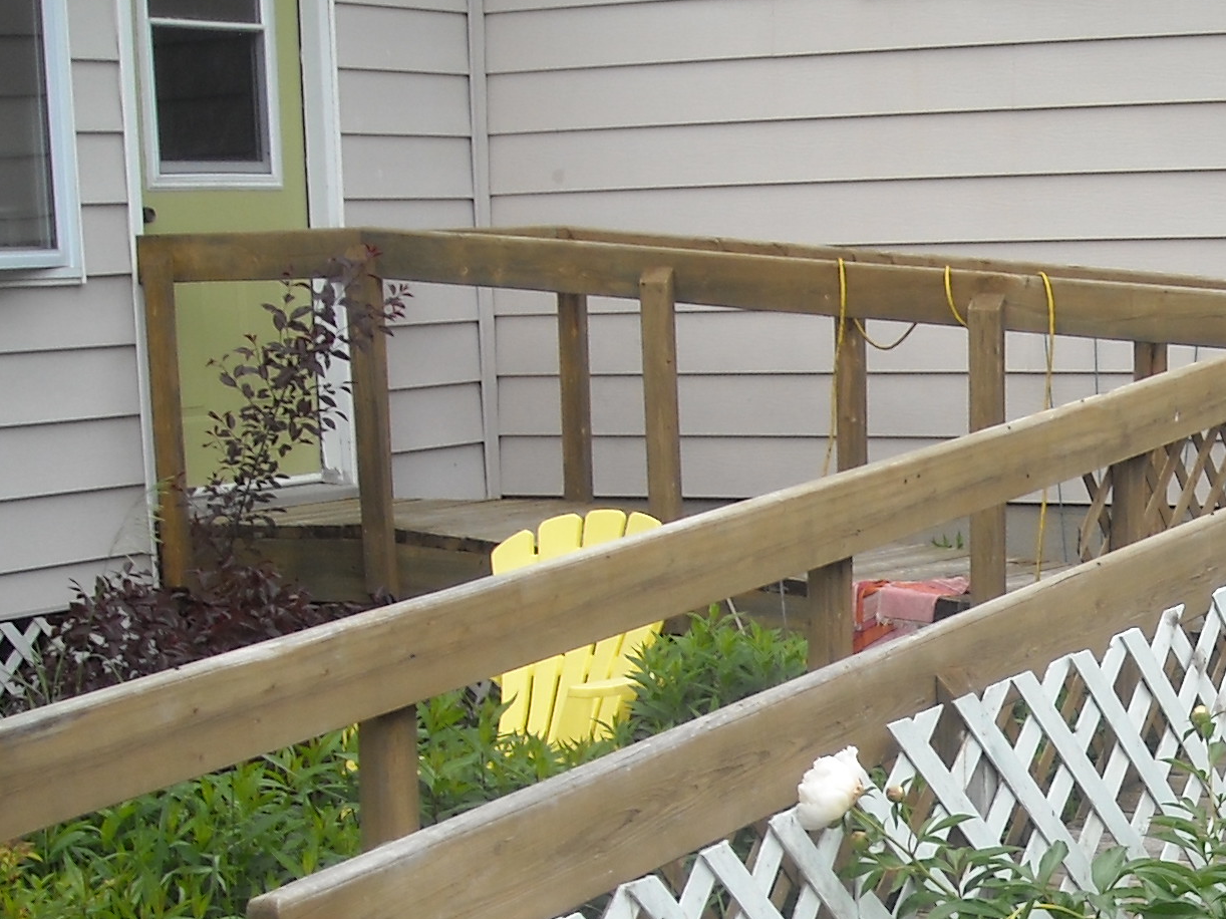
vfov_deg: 16.4
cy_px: 908
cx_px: 1250
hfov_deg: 21.4
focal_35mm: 88
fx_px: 3116
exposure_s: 1/369
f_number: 2.8
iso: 64
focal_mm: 5.7
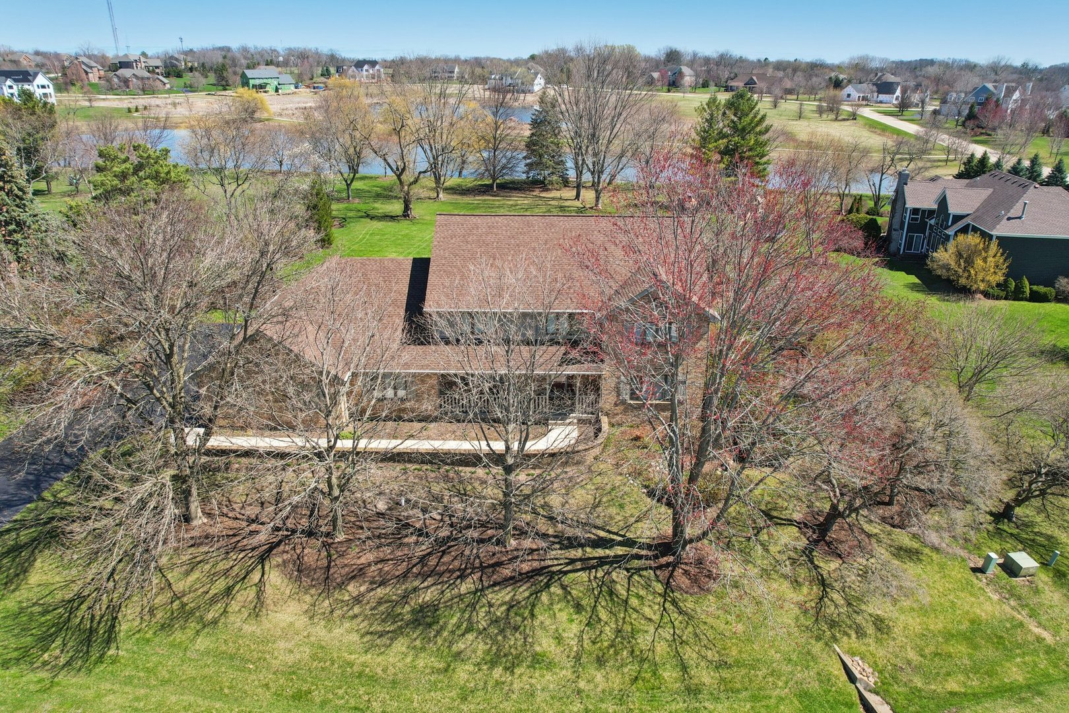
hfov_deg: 78.6
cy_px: 356
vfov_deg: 57.2
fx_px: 653
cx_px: 534
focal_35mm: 22
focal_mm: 8.4
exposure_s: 1/320
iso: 100
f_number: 2.8
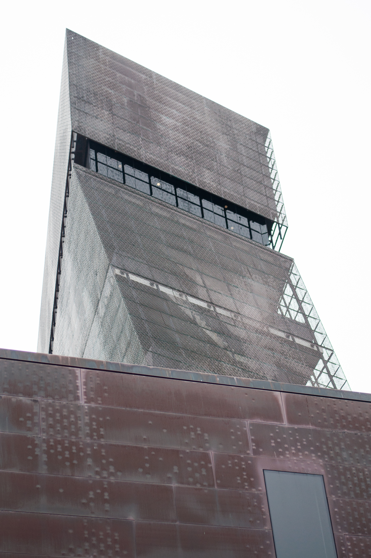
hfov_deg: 18.1
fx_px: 1162
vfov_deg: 27.0
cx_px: 186
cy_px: 279
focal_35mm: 75
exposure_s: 1/4000
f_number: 1.8
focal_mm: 50
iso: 200
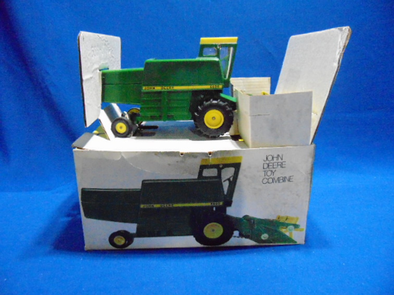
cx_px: 197
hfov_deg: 69.4
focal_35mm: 25
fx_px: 285
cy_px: 148
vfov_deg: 54.9
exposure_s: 1/160
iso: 1600
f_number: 3
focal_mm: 4.5
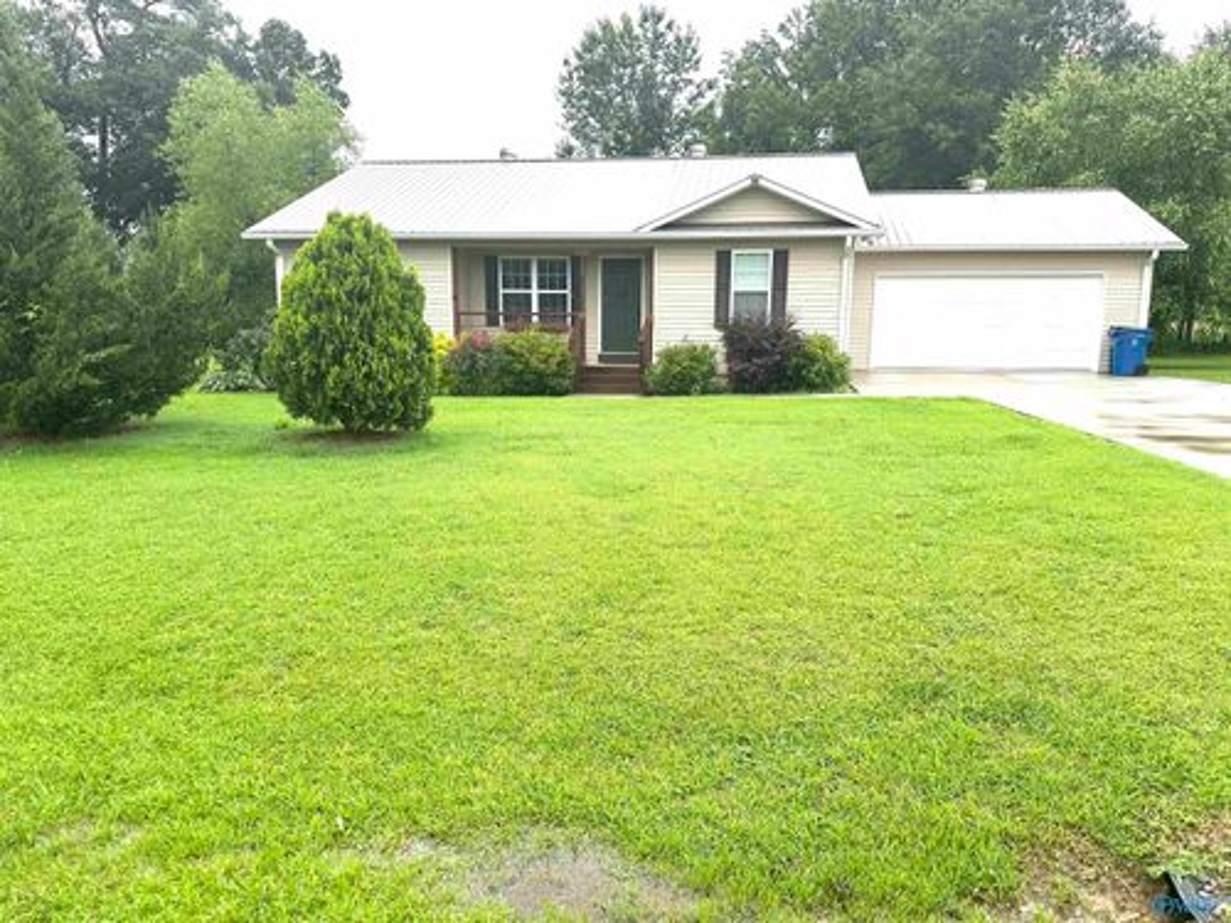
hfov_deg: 71.6
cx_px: 616
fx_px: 853
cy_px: 462
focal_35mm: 24
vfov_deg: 56.8
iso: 80
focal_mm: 6.86
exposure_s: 1/767
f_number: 1.78
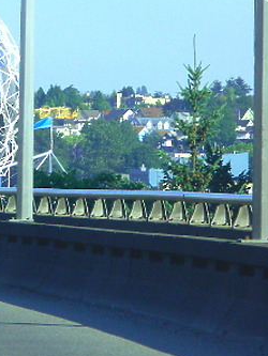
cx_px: -63
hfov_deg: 2.8
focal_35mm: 527
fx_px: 5437
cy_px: 91
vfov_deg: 3.8
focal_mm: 49.47
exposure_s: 1/500
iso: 100
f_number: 4.5
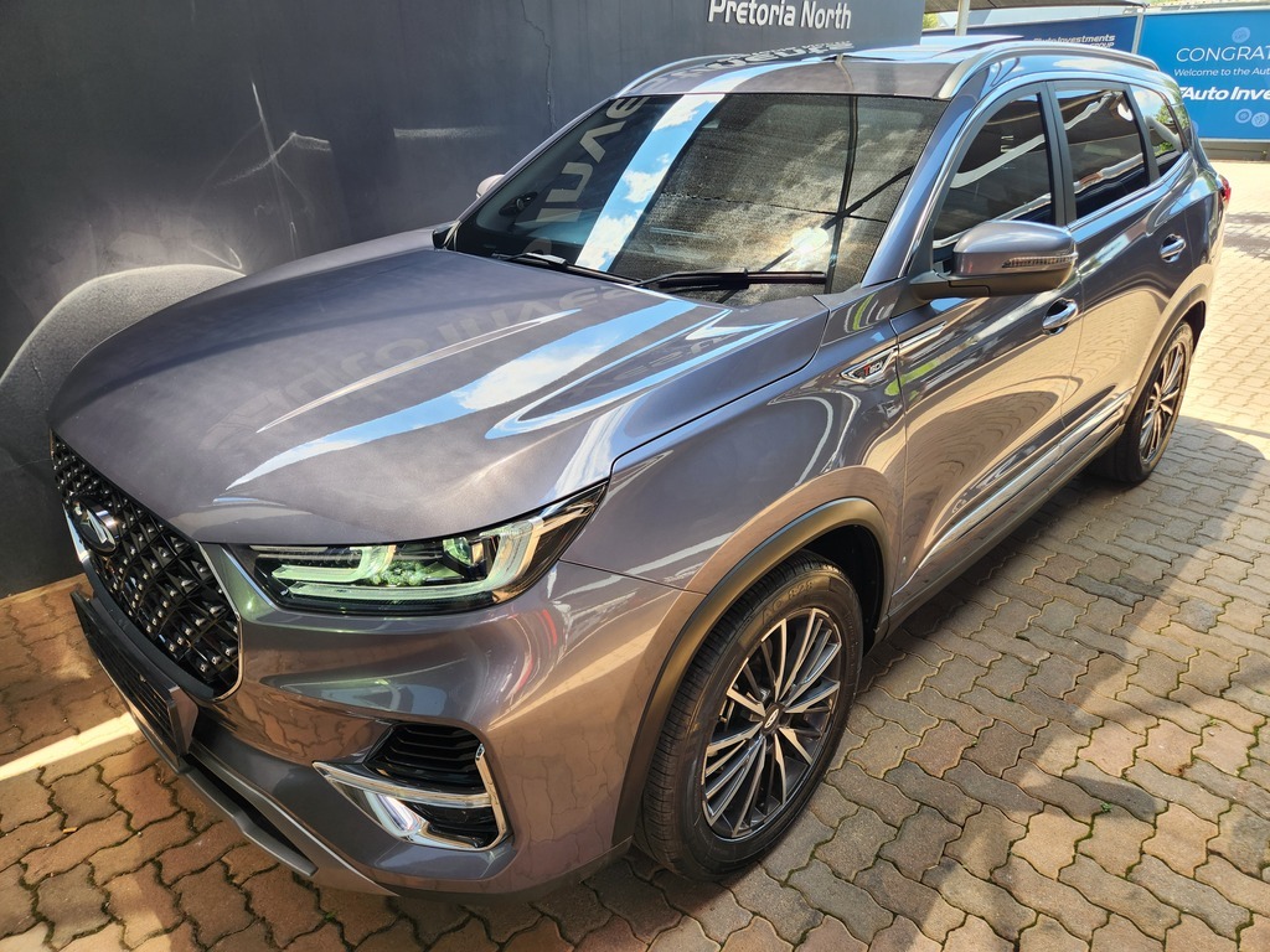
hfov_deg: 73.9
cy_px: 476
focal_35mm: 23
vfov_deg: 58.9
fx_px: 844
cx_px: 635
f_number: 1.8
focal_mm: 5.4
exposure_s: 1/180
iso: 32
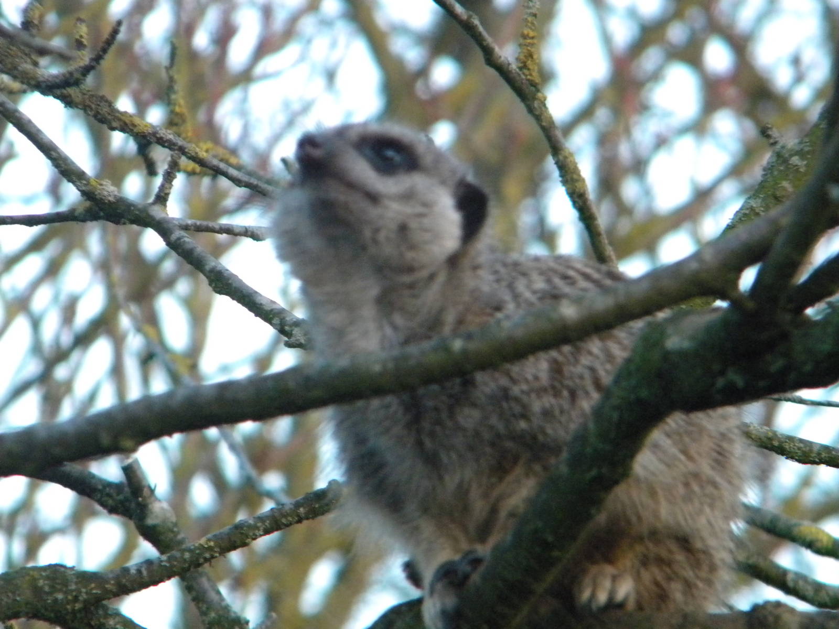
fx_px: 10034
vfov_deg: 3.6
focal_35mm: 414
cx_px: 420
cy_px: 314
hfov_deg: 4.8
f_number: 5.4
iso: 800
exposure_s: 1/215
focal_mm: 75
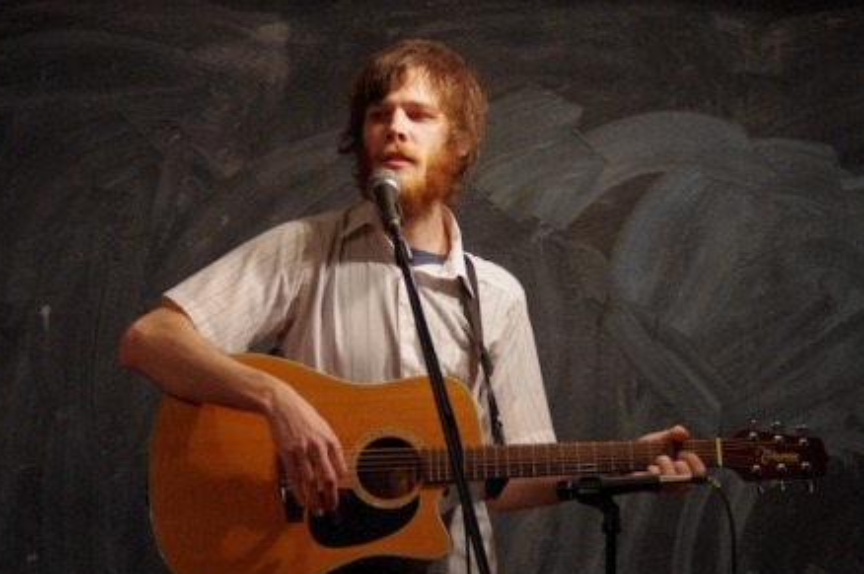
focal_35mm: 120
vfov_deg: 11.4
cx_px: 434
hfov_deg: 17.1
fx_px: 2877
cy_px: 295
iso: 3200
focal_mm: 70
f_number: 4
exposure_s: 1/200
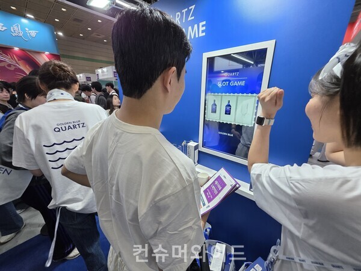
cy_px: 136
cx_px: 180
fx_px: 136
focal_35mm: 13
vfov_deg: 89.9
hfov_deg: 106.2
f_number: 1.9
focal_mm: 2.2
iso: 100
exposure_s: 1/120
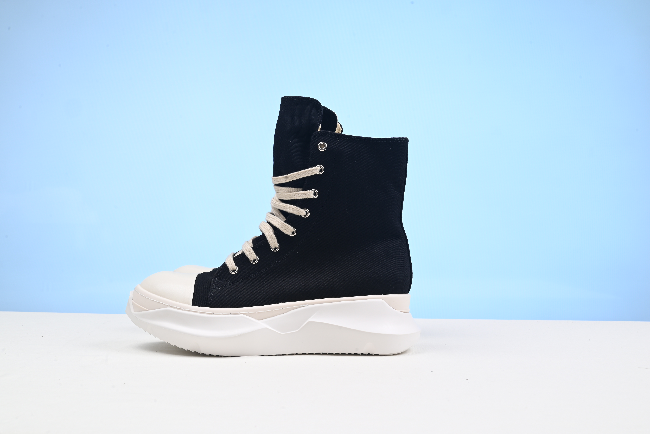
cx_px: 325
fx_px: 722
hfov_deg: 48.4
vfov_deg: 33.4
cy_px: 217
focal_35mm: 40
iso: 100
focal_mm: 40
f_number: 16
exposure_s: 1/2
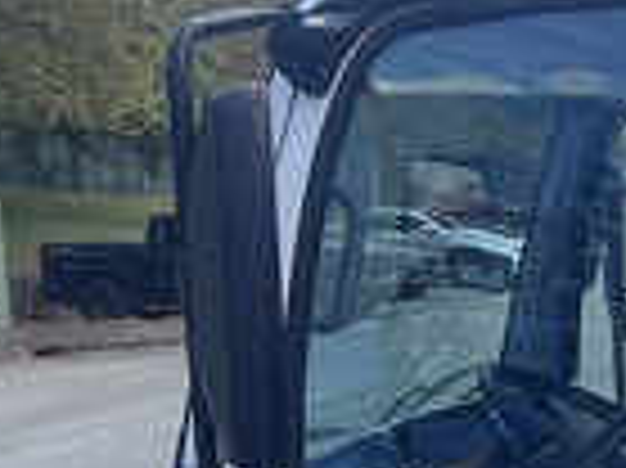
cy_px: 464
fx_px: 2024
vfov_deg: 13.0
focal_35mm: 112
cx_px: 919
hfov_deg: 16.2
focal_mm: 5.7
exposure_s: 1/1531
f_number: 1.5
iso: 50
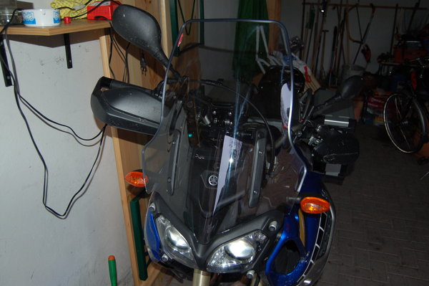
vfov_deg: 43.5
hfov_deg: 62.0
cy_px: 143
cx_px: 214
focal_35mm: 30
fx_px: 357
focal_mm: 20
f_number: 3.8
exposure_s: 1/60
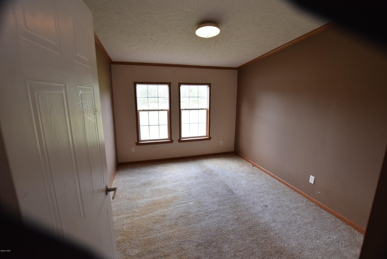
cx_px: 194
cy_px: 130
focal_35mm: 15
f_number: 5
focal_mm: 10
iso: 800
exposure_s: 1/100
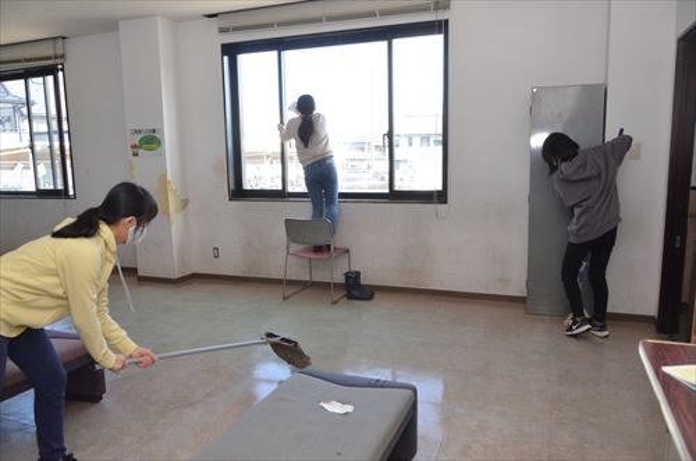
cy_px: 230
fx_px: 521
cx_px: 348
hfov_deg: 67.5
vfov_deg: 47.7
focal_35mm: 27
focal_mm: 18
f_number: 5
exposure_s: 1/1000
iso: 3200
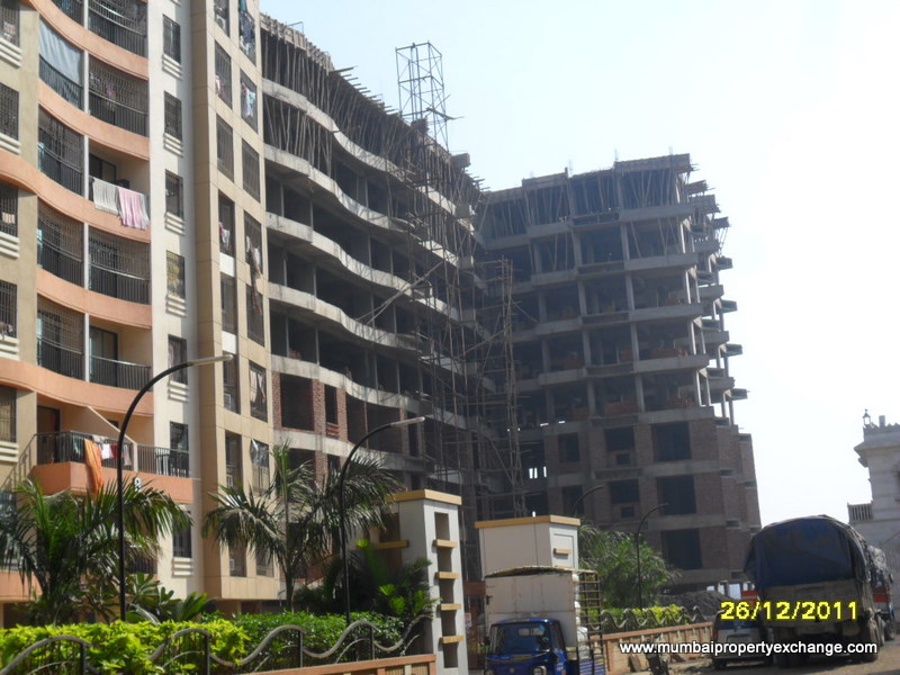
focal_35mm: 52
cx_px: 450
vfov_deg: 28.0
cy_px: 338
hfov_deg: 36.8
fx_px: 1352
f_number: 5
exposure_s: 1/500
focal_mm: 9.3
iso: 100
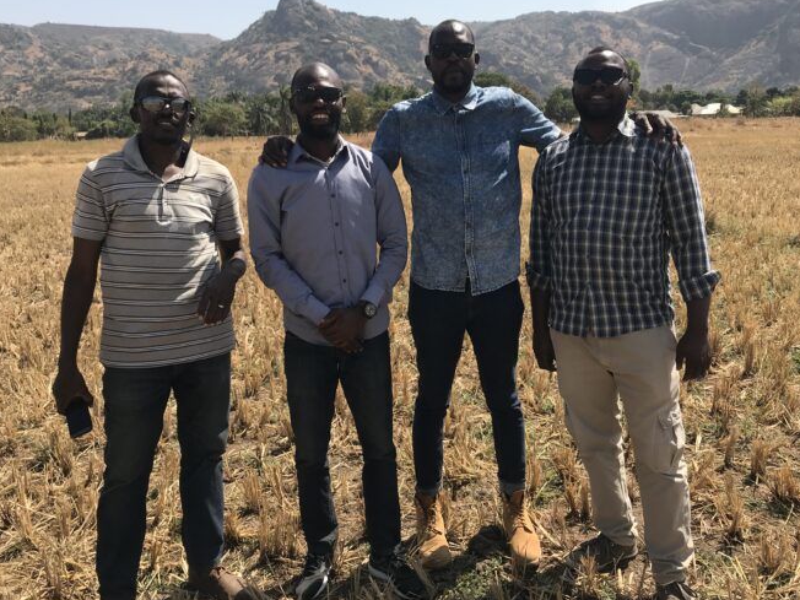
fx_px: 763
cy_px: 269
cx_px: 405
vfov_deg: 42.9
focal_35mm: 33
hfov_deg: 55.4
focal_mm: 3.99
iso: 20
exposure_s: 1/1880
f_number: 1.8
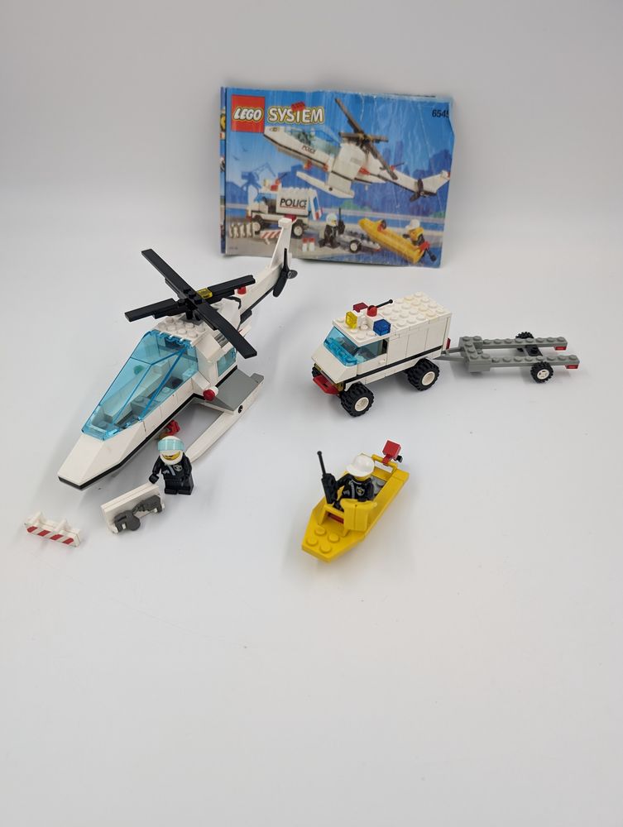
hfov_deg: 56.9
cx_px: 312
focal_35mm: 24
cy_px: 414
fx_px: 574
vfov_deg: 71.5
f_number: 1.68
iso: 36
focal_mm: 6.9
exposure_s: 1/40.7
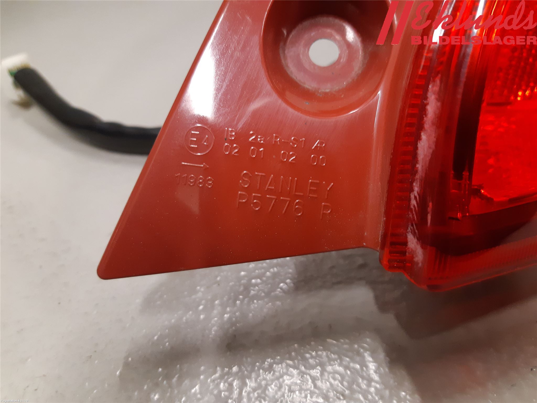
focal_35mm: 26
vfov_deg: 53.1
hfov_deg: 67.3
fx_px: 403
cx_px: 268
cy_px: 202
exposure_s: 1/50
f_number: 1.7
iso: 250
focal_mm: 3.93
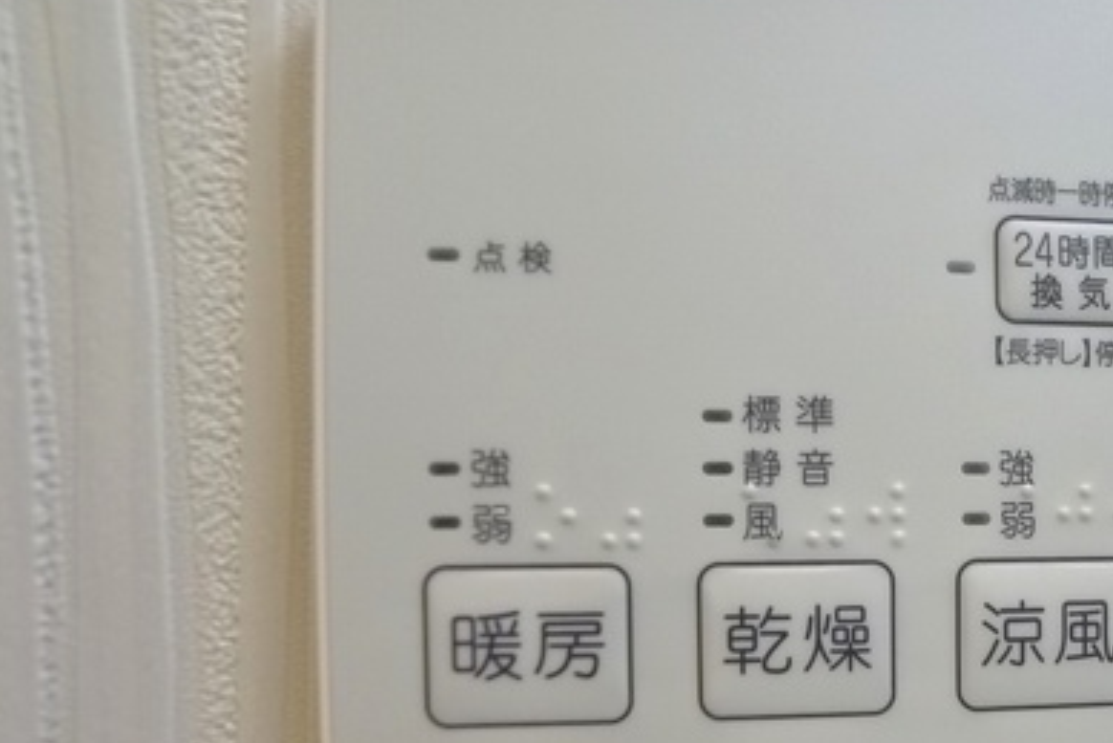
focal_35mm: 45
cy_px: 572
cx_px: 846
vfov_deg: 29.3
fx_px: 1392
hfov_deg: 42.2
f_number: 2
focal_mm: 5.1
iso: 400
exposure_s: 1/80
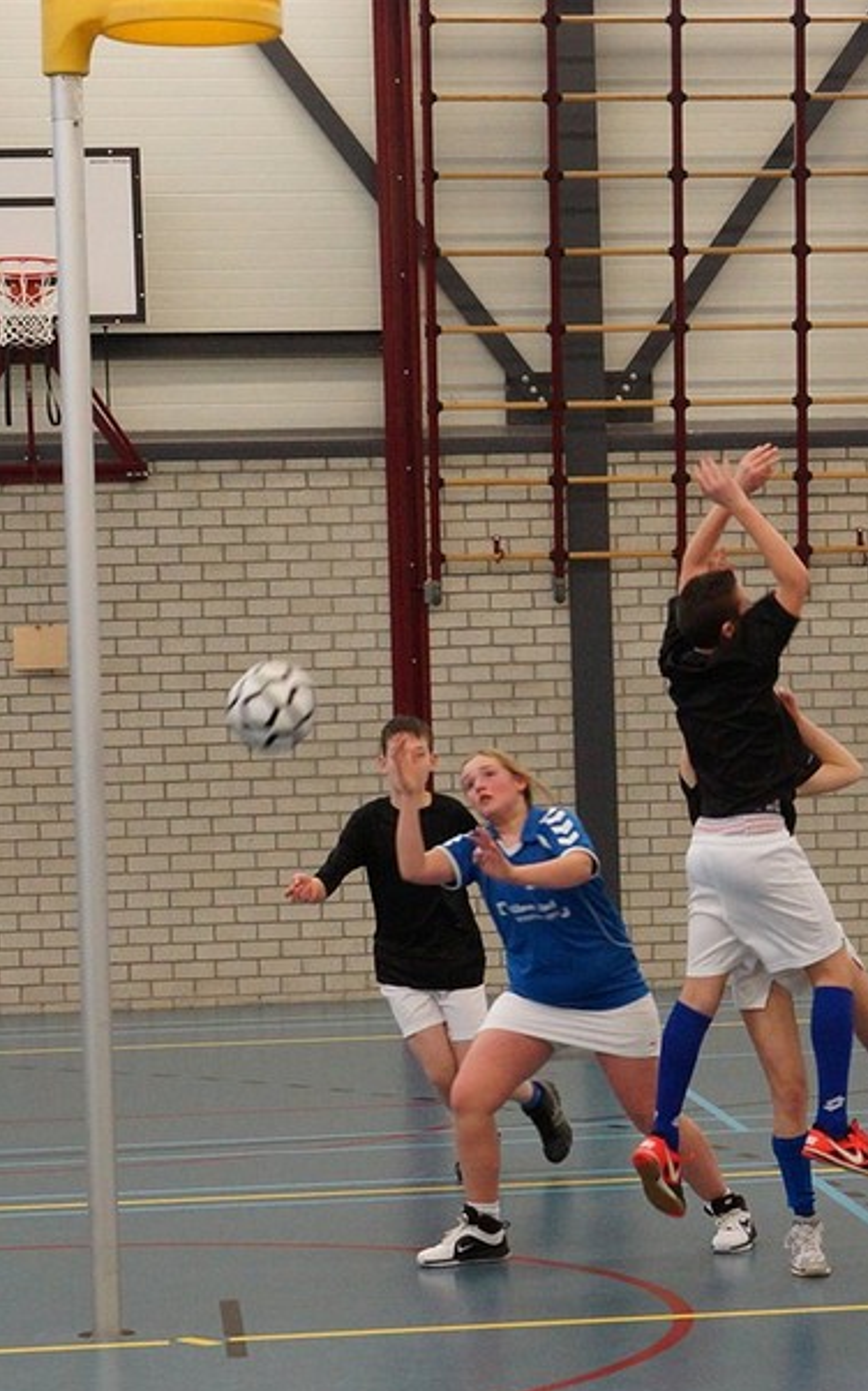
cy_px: 638
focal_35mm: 78
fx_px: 2954
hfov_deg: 15.7
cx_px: 1180
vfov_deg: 26.5
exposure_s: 1/160
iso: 1250
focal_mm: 30
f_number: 4.5
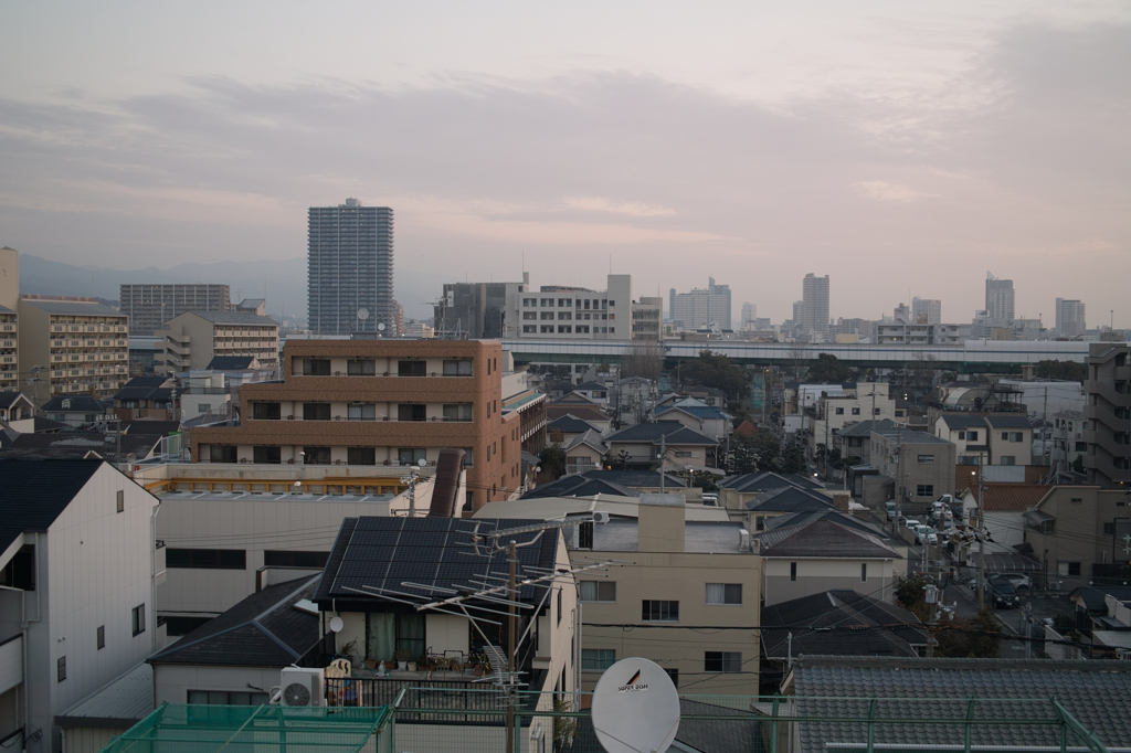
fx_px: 1288
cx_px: 566
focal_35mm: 41
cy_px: 376
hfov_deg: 47.4
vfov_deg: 32.6
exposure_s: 1/40
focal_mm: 24.2
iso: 100
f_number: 2.8
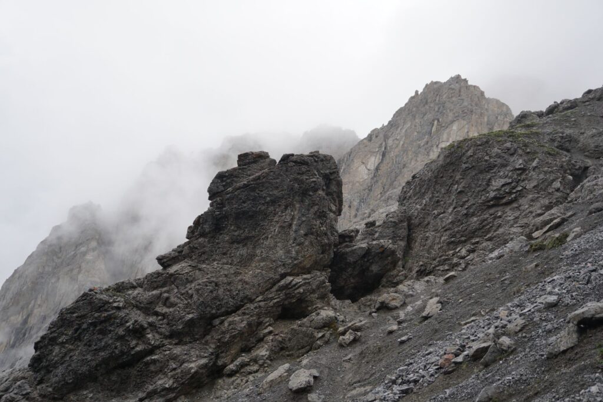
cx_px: 302
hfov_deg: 51.3
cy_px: 201
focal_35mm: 38
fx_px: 628
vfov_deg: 35.5
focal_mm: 25
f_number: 4.5
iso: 320
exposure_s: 1/1600
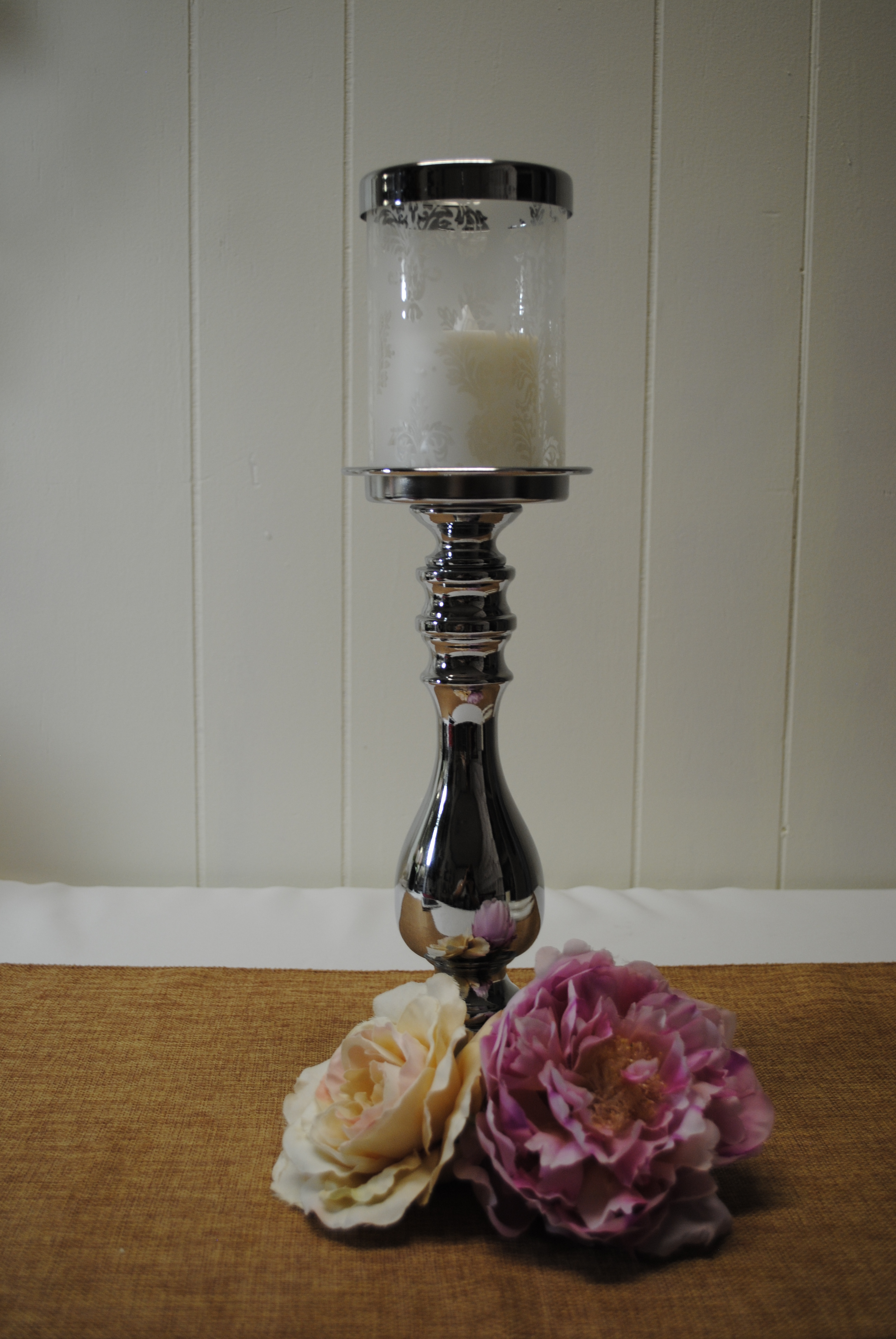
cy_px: 670
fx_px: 1340
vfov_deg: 53.1
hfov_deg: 37.0
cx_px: 448
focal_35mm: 36
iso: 200
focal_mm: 24
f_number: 4
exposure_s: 1/40
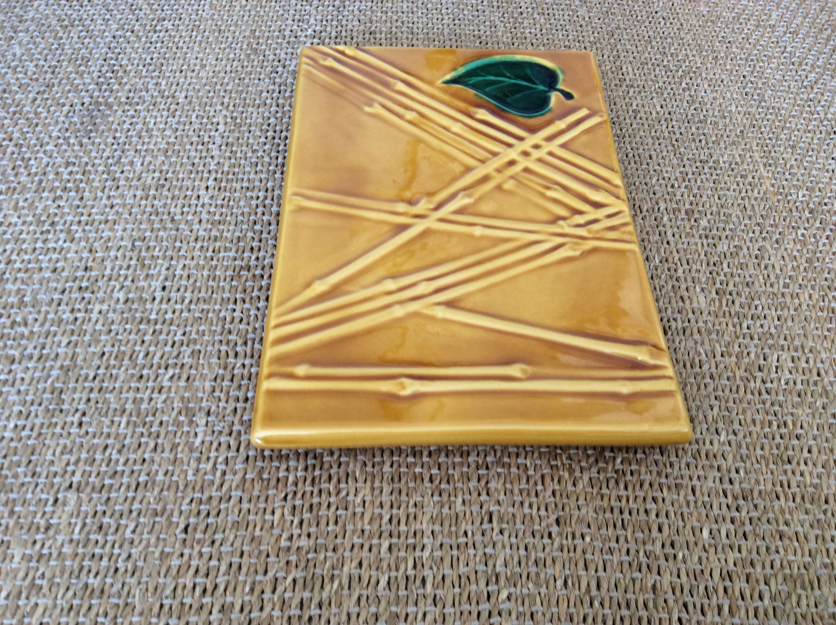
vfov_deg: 44.1
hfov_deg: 56.9
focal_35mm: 32
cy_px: 312
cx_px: 418
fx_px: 772
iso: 64
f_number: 2.4
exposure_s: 1/25
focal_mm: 3.3
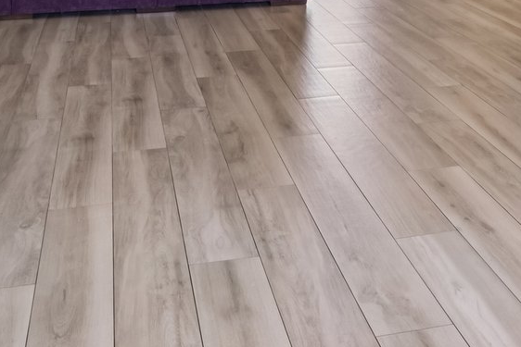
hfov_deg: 38.8
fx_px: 738
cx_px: 292
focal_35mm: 51
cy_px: -159
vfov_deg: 22.3
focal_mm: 14
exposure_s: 1/80
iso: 400
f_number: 8
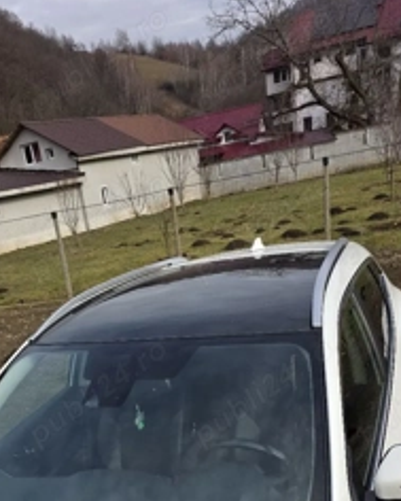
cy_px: 418
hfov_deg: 38.8
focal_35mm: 38
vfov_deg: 44.9
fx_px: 563
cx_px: 140
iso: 80
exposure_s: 1/5000
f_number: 1.7
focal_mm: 6.3
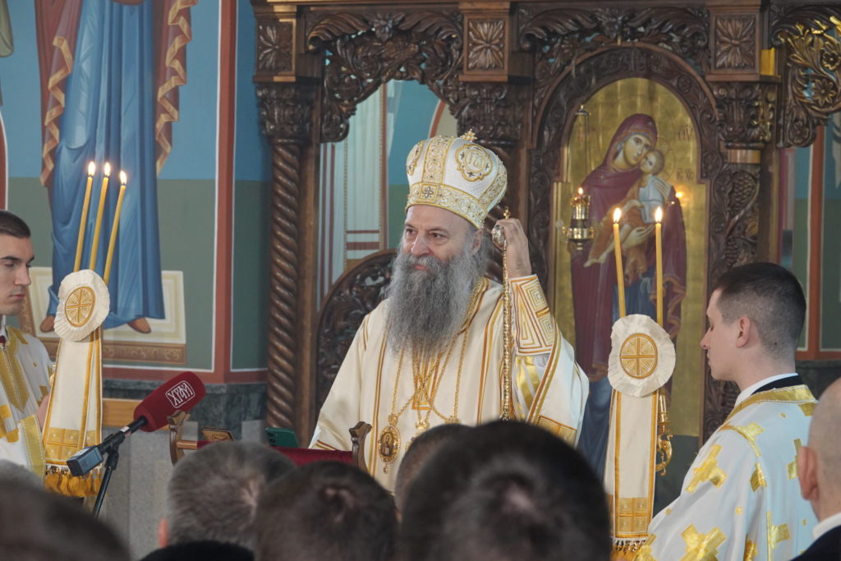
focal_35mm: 135
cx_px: 420
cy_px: 280
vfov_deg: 10.2
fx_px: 3154
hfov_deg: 15.2
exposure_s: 1/40
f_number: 4
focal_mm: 49.51
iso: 800
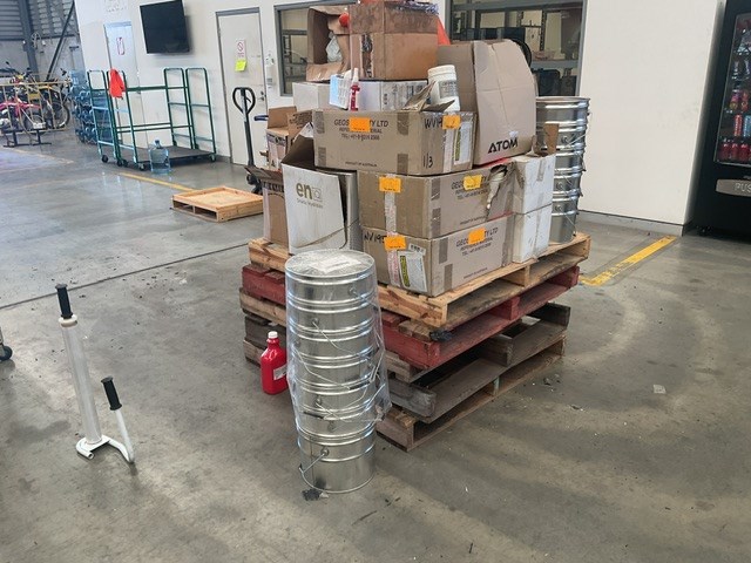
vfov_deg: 48.2
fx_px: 629
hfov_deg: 61.7
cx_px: 376
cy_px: 282
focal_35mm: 29
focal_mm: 3
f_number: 1.8
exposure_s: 1/50
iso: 40
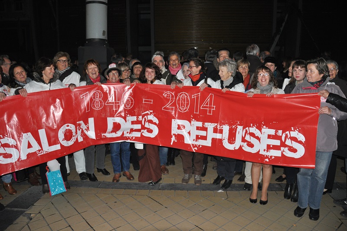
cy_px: 116
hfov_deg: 67.5
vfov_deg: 47.8
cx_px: 174
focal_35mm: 27
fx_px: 260
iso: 800
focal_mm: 18
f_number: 3.5
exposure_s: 1/60
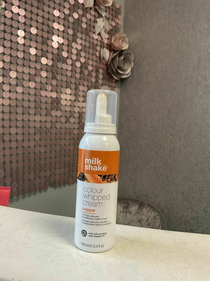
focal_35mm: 29
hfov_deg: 48.2
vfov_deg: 61.7
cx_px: 105
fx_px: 235
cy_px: 140
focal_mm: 3
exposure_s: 1/60
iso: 100
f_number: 1.8
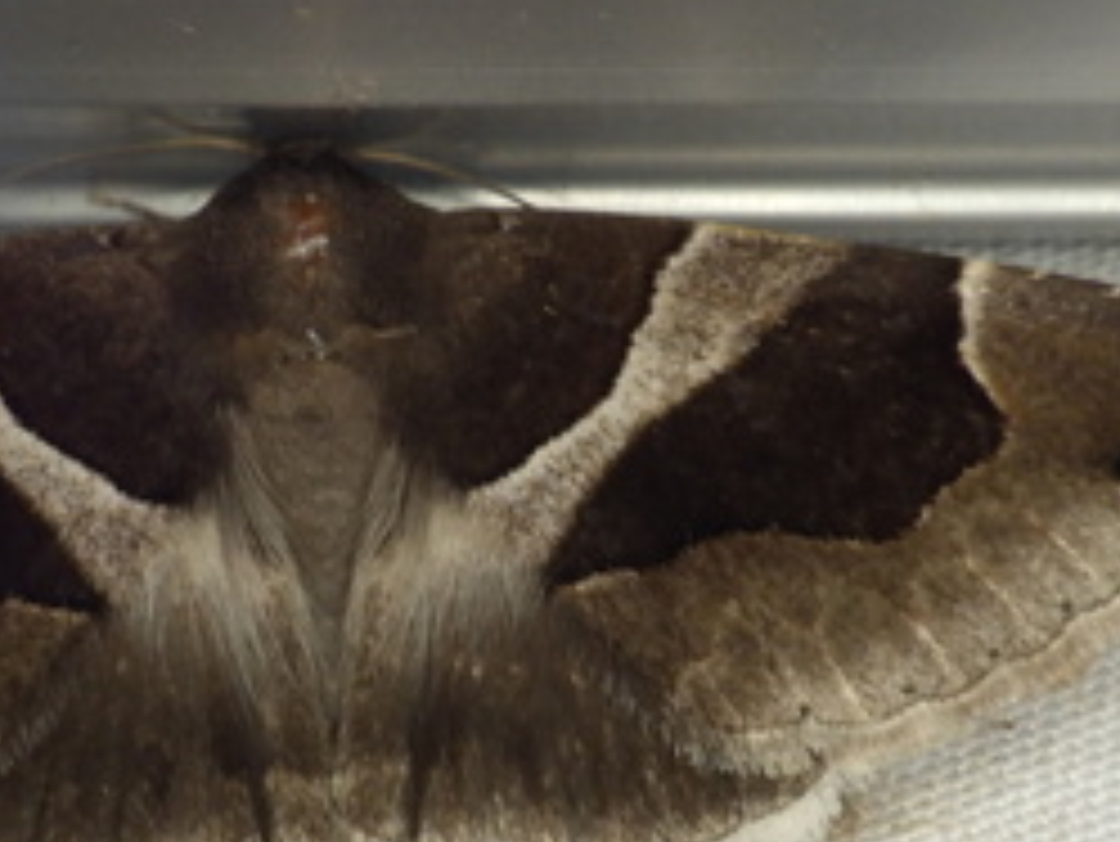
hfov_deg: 18.2
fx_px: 3496
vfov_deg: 13.7
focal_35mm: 108
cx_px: 508
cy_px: 662
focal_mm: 6.1
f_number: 4.6
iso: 125
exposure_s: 1/200
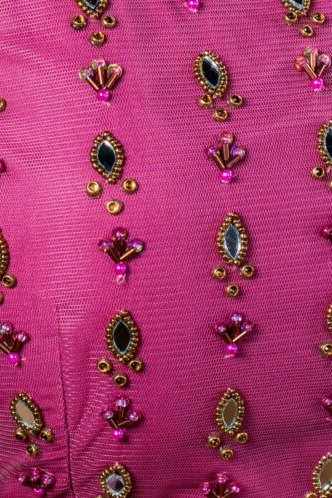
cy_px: 232
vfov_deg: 5.1
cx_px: 325
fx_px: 5602
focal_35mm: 405
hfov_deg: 3.4
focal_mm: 105
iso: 100
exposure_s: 1/125
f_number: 8
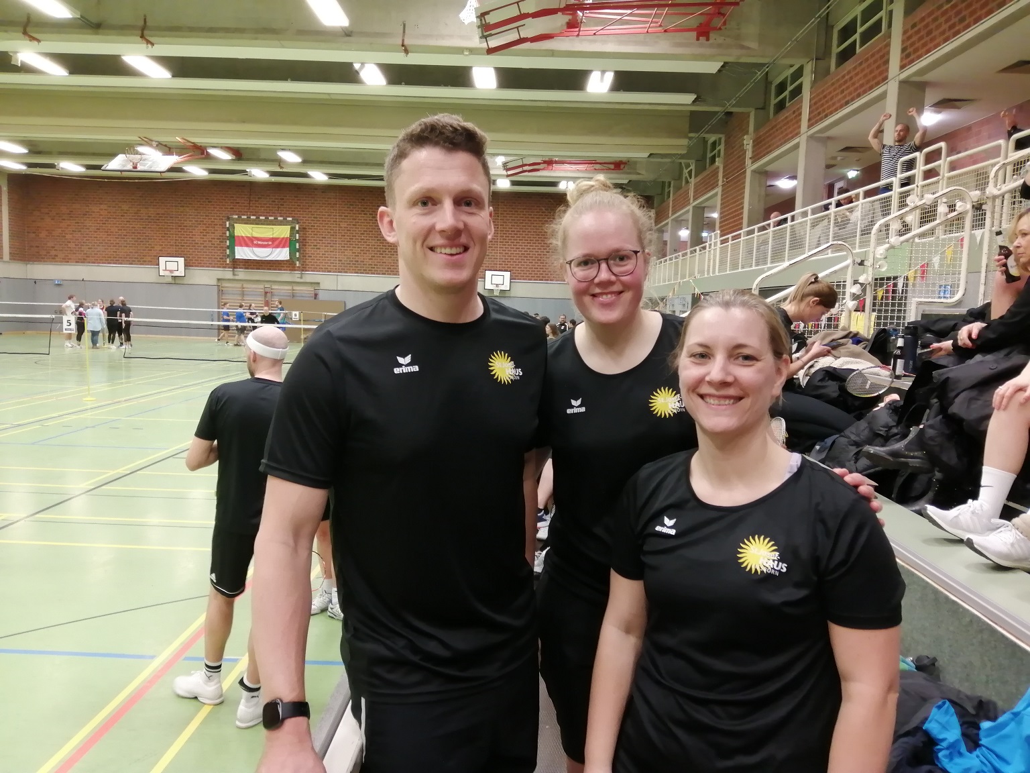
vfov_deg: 53.1
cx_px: 515
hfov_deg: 67.3
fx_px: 774
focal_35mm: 26
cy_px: 386
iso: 160
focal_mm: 3.6
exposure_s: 1/33.3
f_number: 1.8
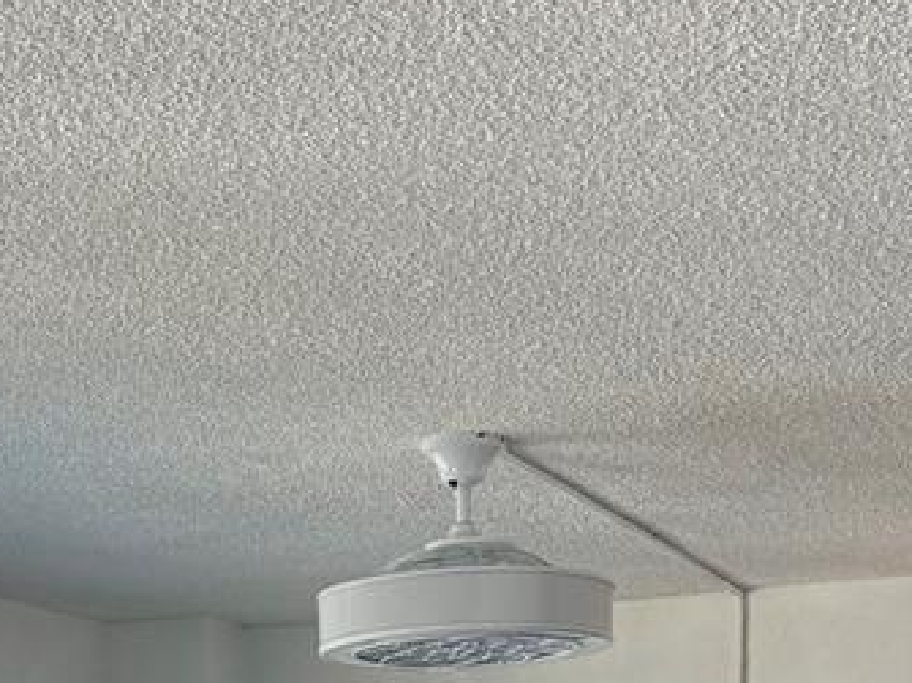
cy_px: 1165
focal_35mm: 86
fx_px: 2265
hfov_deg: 22.6
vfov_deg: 15.2
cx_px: 270
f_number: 1.78
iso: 200
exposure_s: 1/204
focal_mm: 6.76
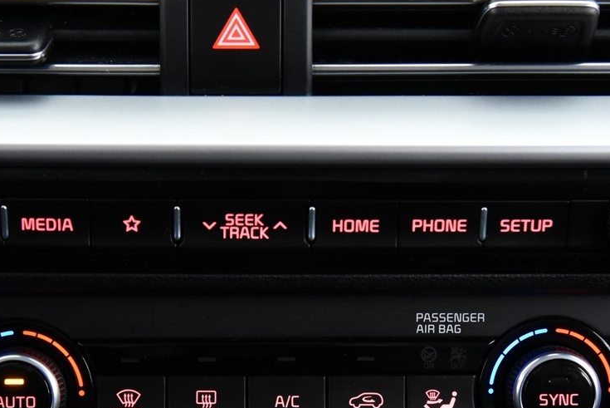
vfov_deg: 17.6
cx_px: 263
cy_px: 311
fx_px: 1305
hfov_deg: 26.3
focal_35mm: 77
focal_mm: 35
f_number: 4
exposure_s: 1/20
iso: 4000
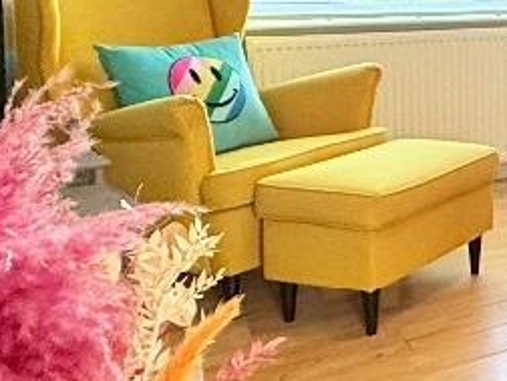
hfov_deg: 25.8
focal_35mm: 57
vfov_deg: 24.6
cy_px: 14
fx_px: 835
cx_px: 746
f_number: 2.2
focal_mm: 2.22
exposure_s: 1/50
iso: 400
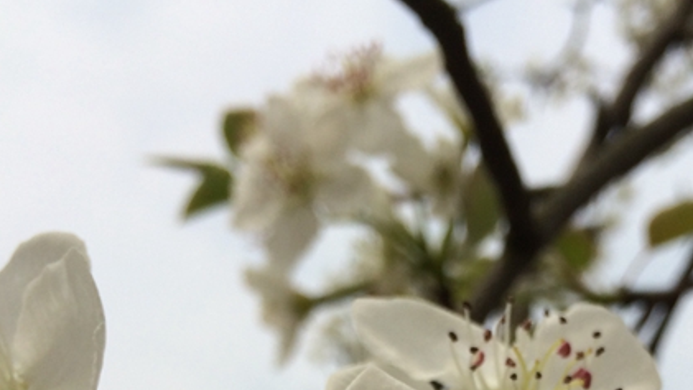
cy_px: 596
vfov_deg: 17.8
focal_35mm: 60
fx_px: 1103
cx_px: 489
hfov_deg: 34.4
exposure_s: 1/4115
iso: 32
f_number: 2.2
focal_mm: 4.15
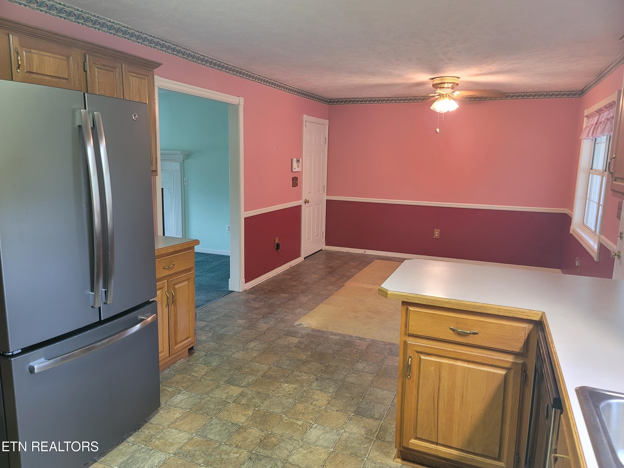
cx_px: 312
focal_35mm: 25
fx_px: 451
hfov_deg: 69.4
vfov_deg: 54.9
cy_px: 234
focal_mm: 7
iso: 250
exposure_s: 1/40
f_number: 1.8
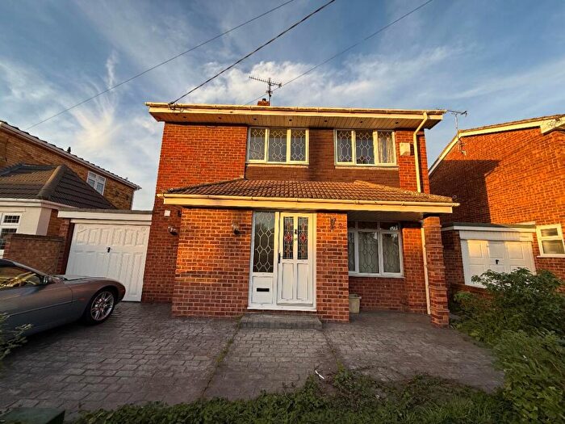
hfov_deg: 102.1
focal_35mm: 14
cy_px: 212
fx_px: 229
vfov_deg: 85.7
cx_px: 282
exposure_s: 1/318
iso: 50
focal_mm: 2.22
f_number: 2.2
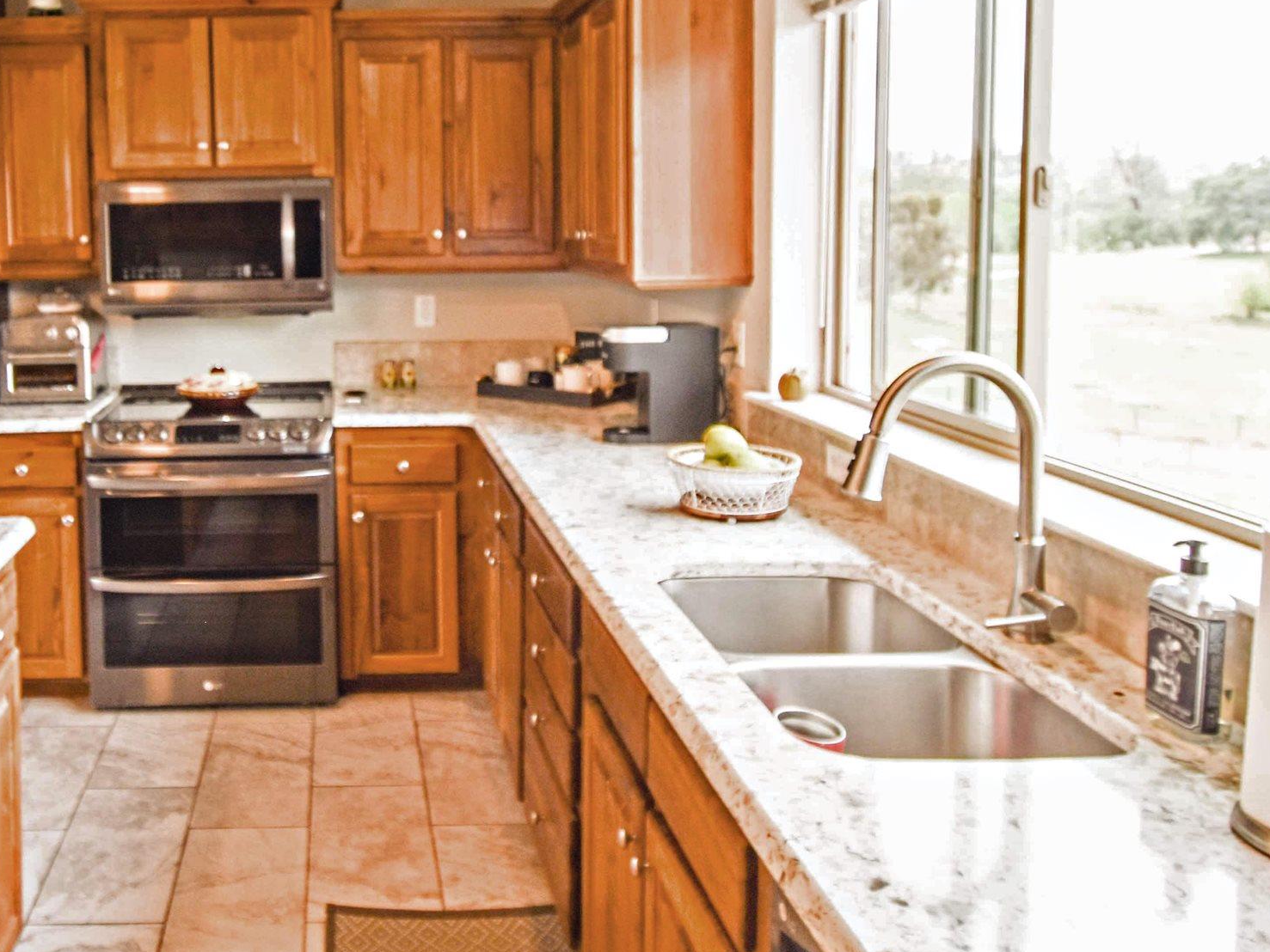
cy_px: 296
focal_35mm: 30
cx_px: 333
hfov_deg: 57.2
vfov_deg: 45.9
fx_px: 1101
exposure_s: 1/60
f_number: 4.5
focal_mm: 10
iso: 100
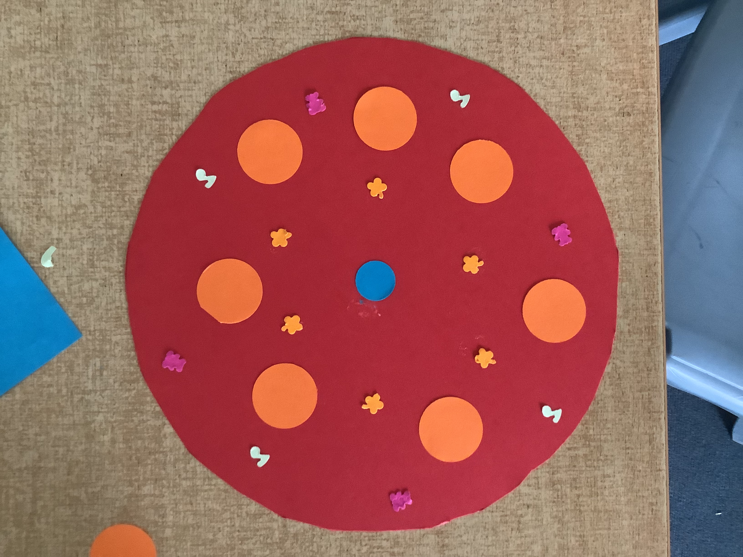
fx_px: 665
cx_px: 372
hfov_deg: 58.4
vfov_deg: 45.4
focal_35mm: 31
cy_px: 278
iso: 400
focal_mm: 3.3
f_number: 2.4
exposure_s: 1/33
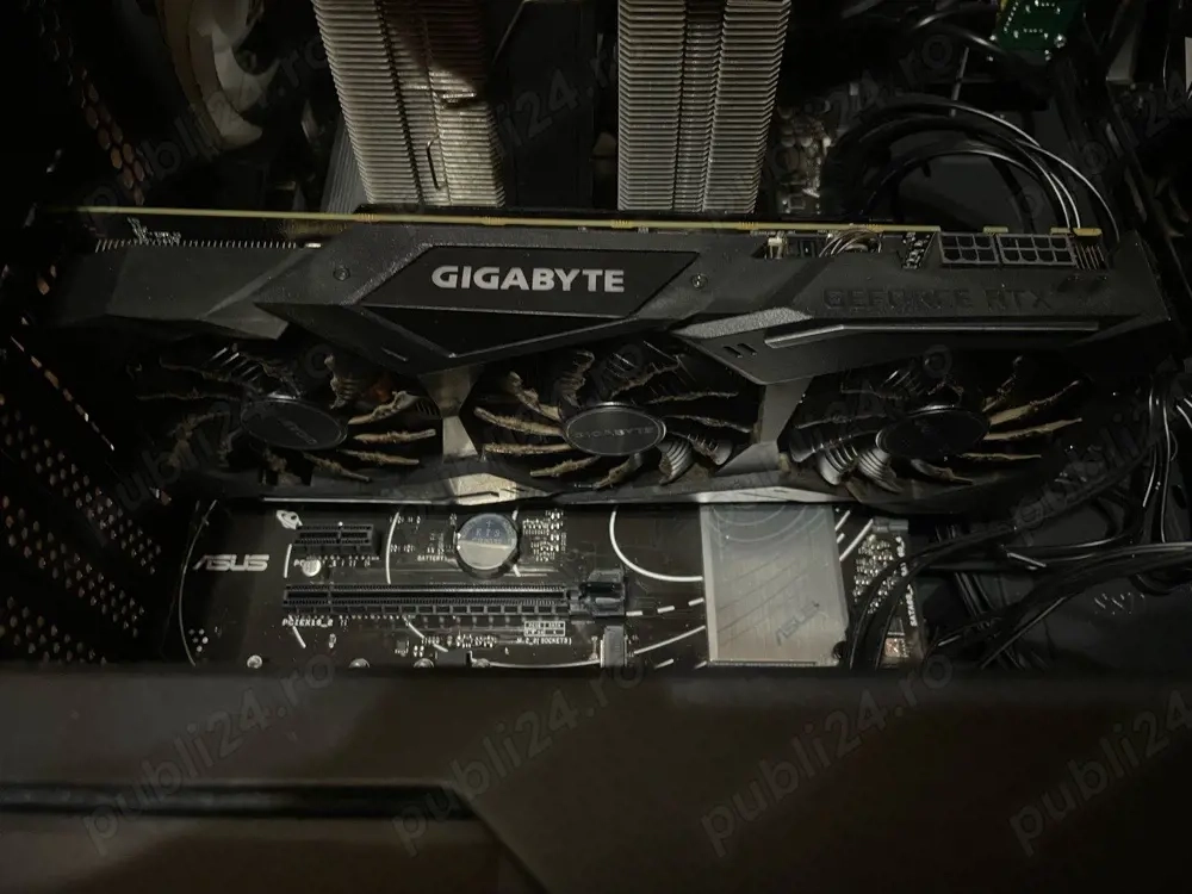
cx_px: 596
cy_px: 447
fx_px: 895
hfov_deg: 67.3
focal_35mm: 26
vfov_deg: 53.1
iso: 1000
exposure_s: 1/17
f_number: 1.6
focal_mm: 4.2
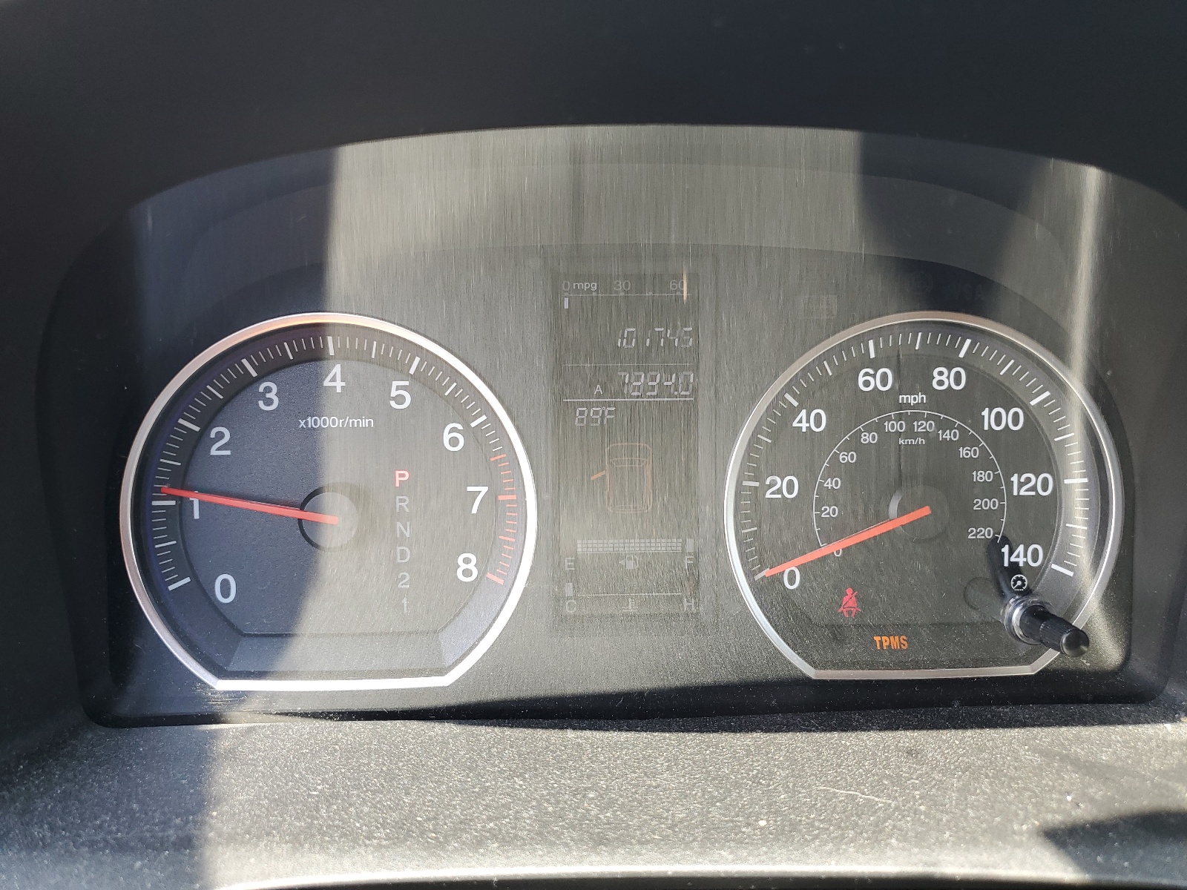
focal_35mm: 26
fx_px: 892
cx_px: 594
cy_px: 445
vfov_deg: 53.1
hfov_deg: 67.3
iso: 50
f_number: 1.5
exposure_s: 1/217
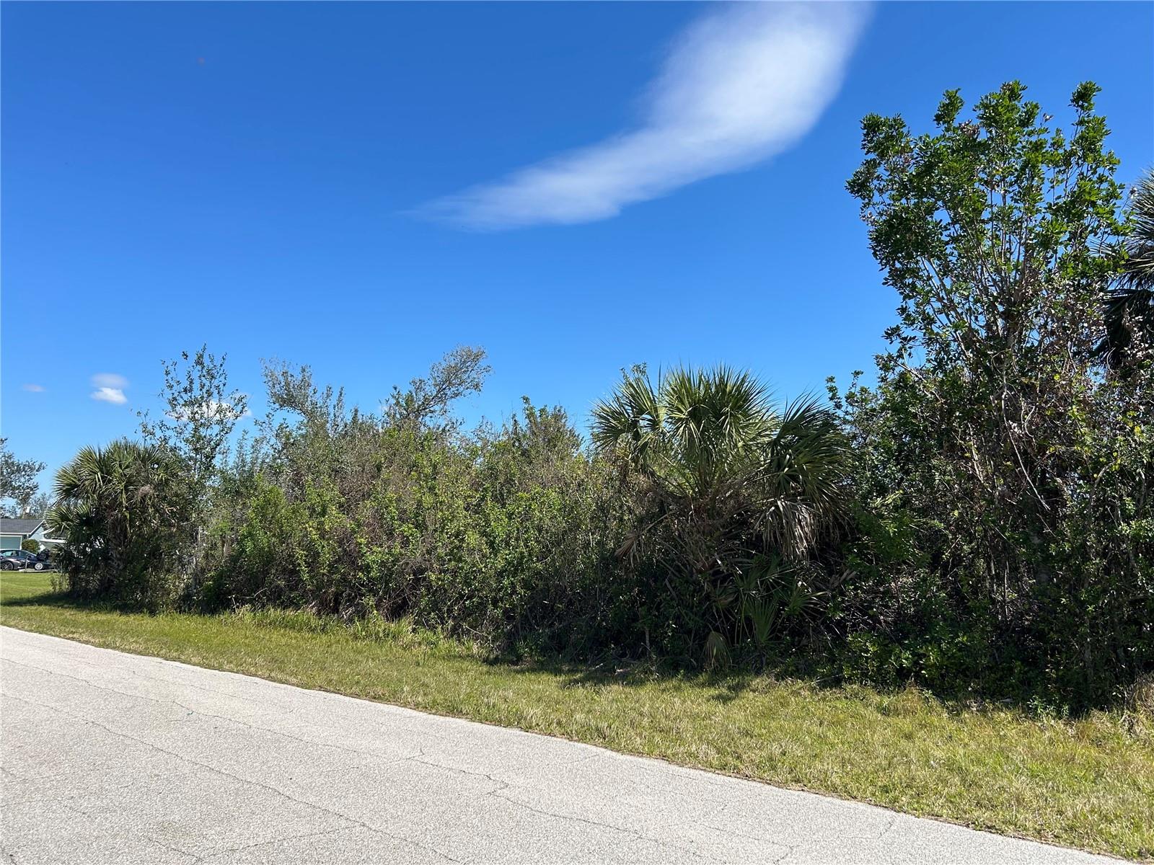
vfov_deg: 53.1
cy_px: 432
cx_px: 577
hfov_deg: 67.3
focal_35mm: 26
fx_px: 867
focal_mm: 5.7
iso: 50
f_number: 1.5
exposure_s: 1/3968
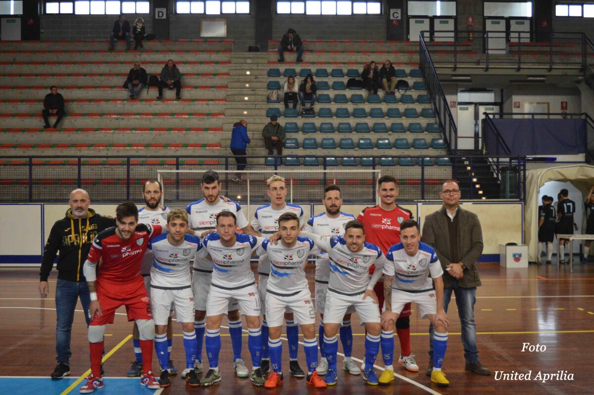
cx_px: 297
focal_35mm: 44
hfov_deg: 45.0
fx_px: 717
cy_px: 198
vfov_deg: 30.8
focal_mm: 29
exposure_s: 1/60
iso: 2200
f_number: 4.2
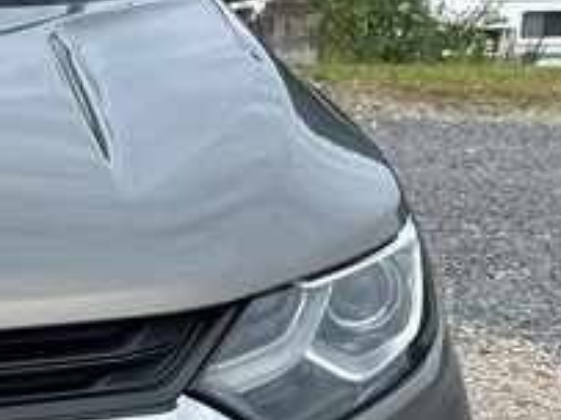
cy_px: 390
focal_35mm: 131
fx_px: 2122
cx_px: -310
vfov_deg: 11.2
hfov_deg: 14.0
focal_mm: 5.7
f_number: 1.5
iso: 50
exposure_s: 1/2632
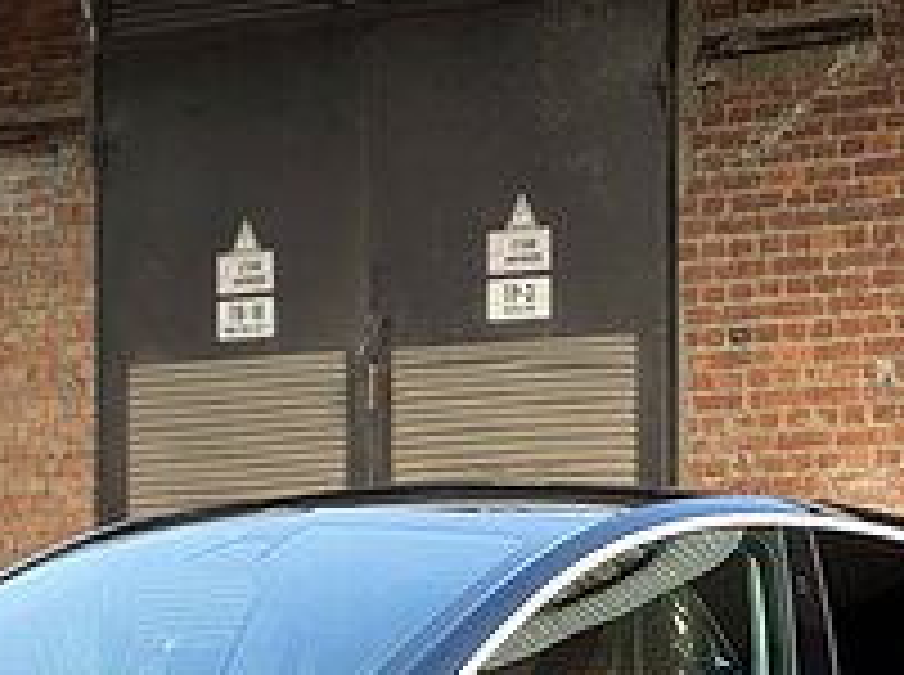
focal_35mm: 210
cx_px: 328
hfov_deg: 9.4
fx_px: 5474
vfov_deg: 7.0
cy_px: 914
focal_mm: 9
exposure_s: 1/99
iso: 50
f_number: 2.8
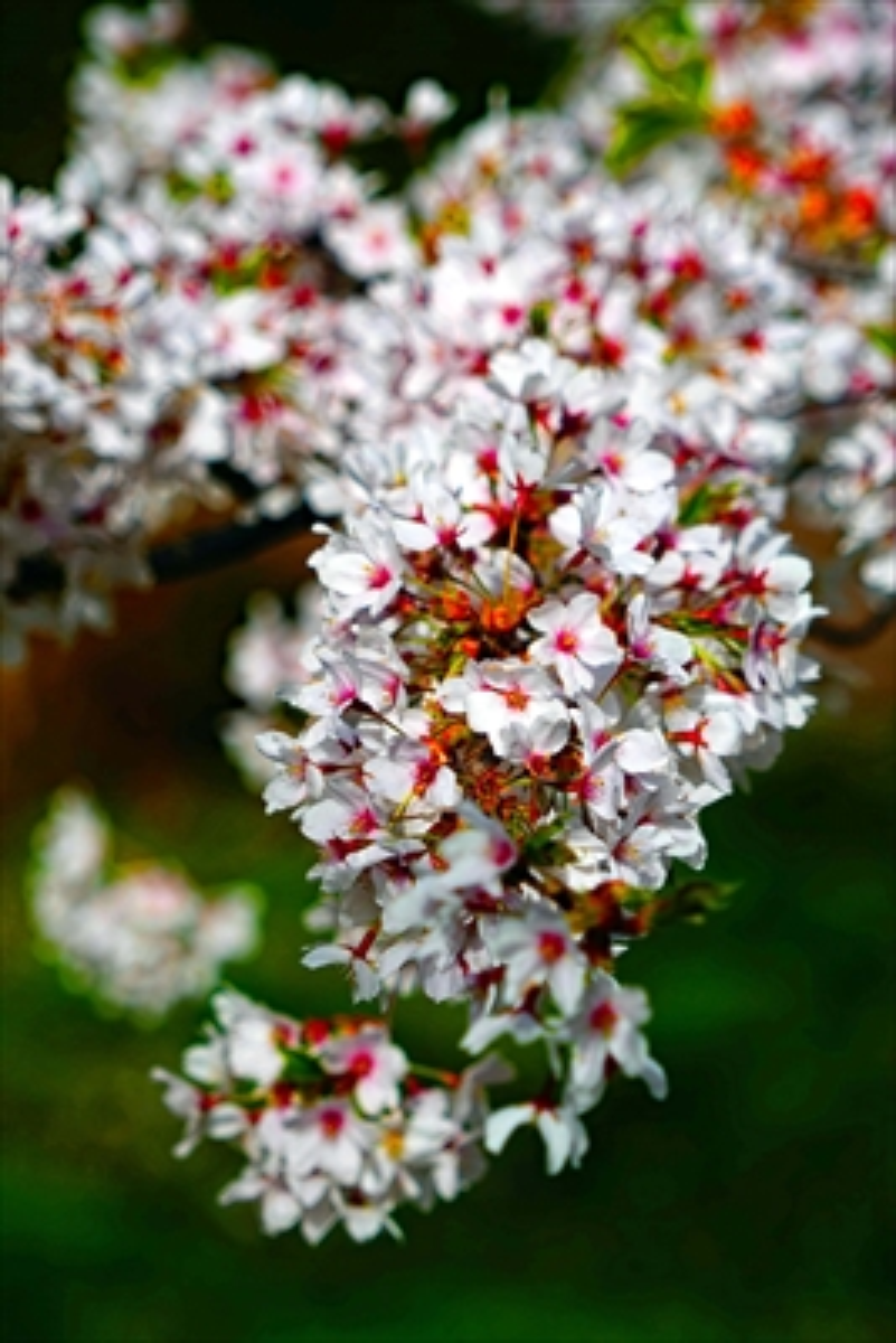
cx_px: 448
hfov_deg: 4.1
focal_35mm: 334
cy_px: 672
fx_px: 12476
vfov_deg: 6.2
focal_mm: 223
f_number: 7.1
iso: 100
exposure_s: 1/500
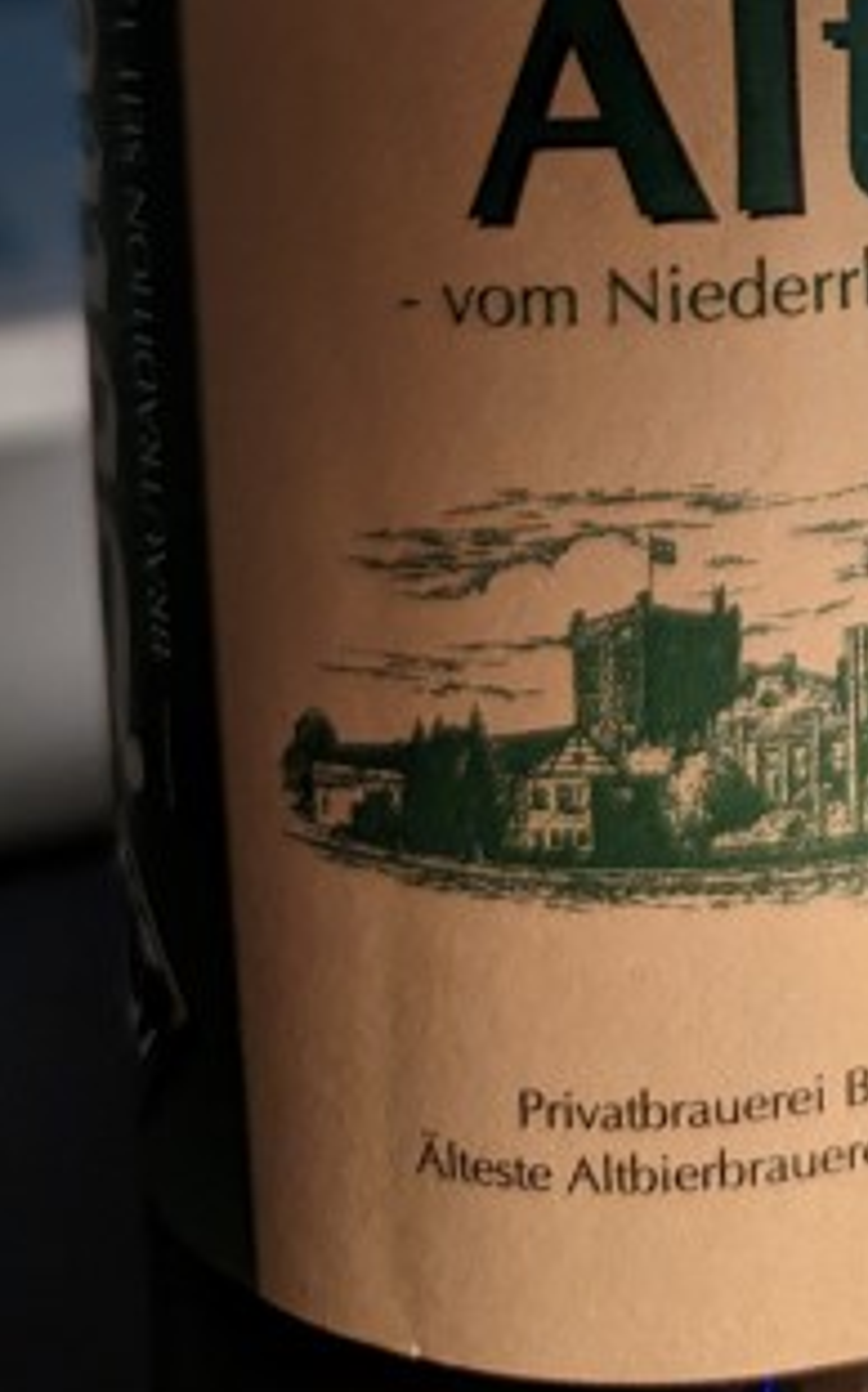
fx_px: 2388
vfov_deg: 28.2
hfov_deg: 18.9
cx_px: 1177
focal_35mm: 63
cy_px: -295
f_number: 1.85
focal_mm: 6.81
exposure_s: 1/38.1
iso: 646
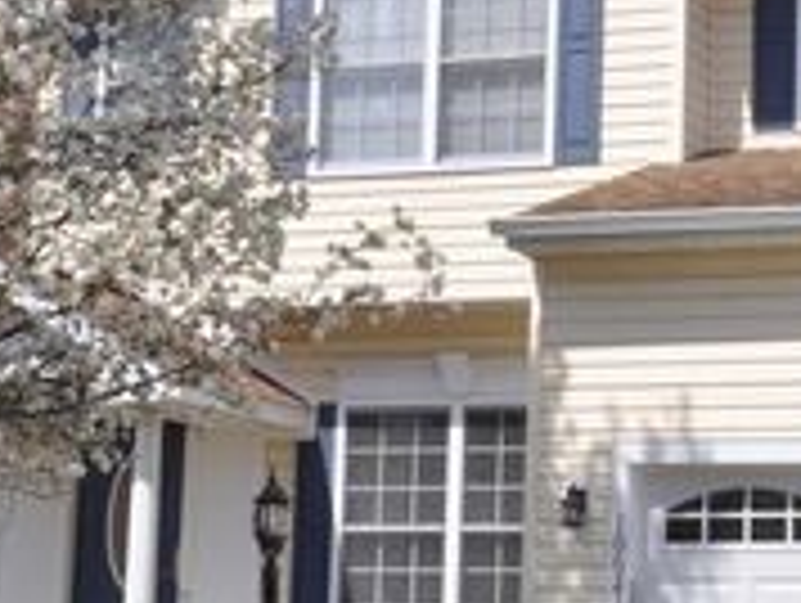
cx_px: 693
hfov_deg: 17.2
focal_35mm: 113
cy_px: 288
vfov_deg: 13.1
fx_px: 2618
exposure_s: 1/60
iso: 200
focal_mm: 28
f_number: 25
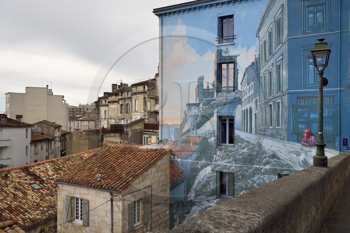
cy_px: 116
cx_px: 175
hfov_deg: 55.8
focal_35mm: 34
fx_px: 330
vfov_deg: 38.8
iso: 400
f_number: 9
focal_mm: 34
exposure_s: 1/320
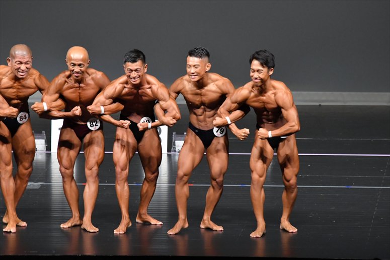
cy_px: 130
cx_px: 195
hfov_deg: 6.5
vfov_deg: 4.4
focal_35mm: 315
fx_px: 3411
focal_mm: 210
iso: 5000
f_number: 5.6
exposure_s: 1/400
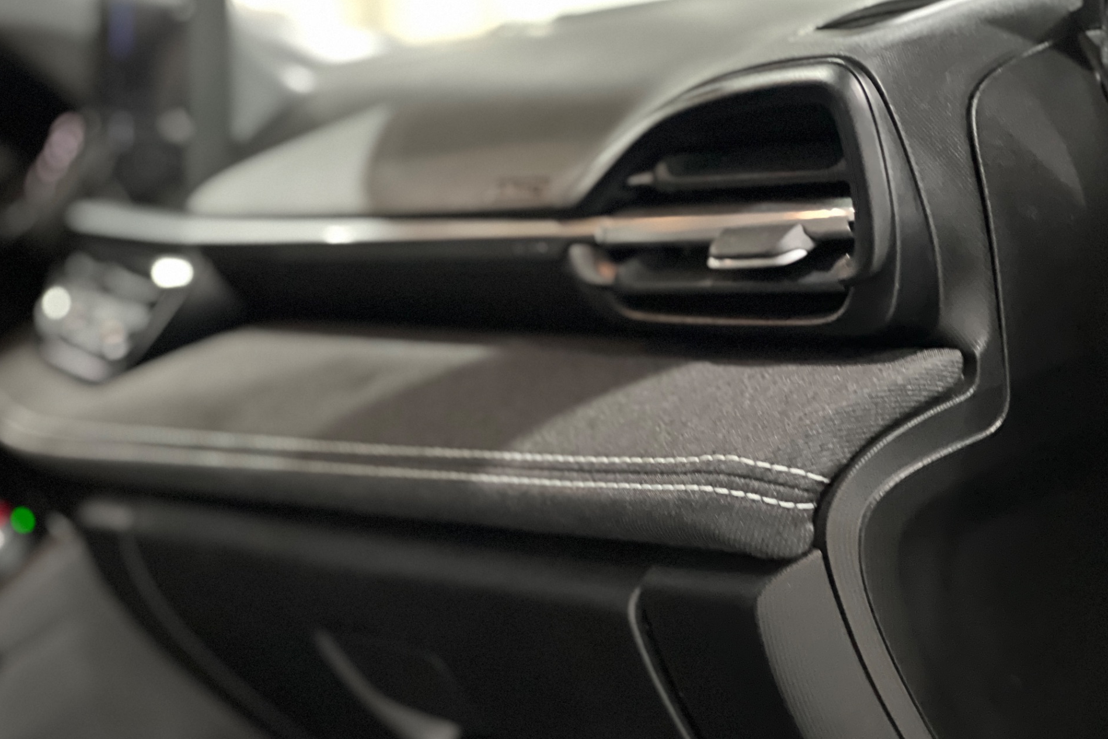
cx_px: 553
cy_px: 330
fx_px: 2493
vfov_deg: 16.9
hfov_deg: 25.1
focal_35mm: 81
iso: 1000
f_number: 2.8
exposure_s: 1/15
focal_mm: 9
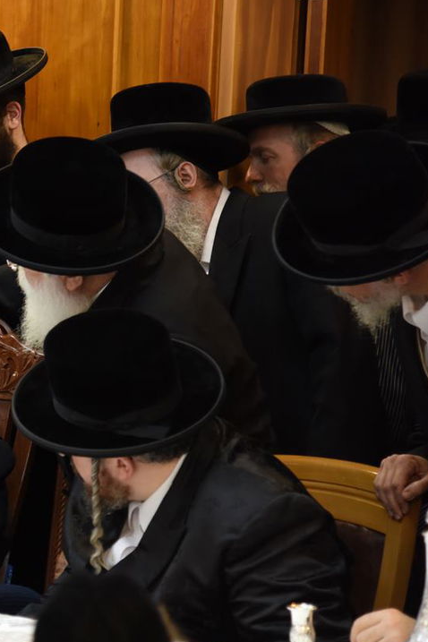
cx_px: -178
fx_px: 2996
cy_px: 314
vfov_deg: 12.2
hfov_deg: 8.0
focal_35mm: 168
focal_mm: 86
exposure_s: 1/100
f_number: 4
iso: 1600
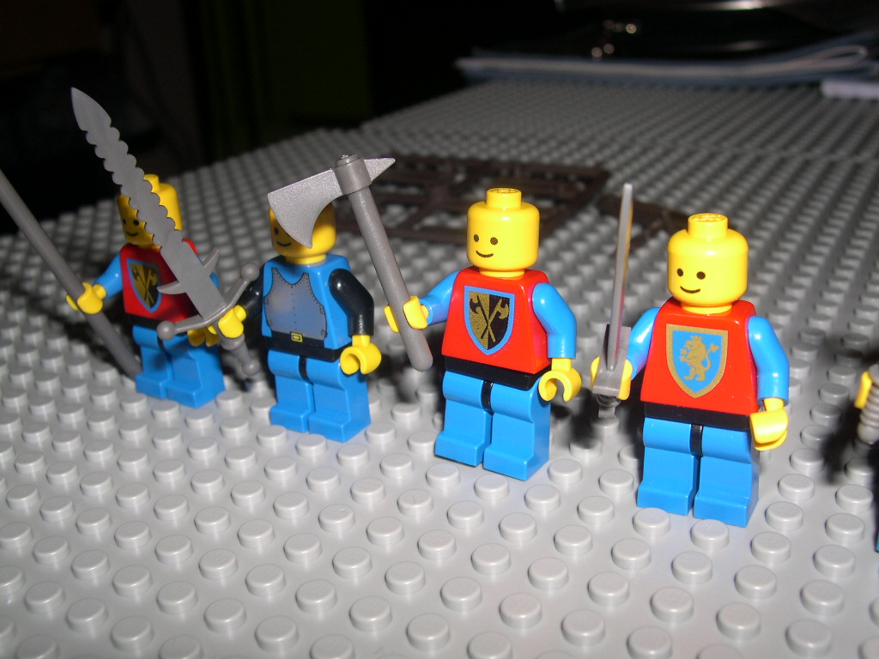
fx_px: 965
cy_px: 330
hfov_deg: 49.0
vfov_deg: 37.7
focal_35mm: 38
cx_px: 440
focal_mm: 8
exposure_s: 1/60
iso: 100
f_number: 7.6
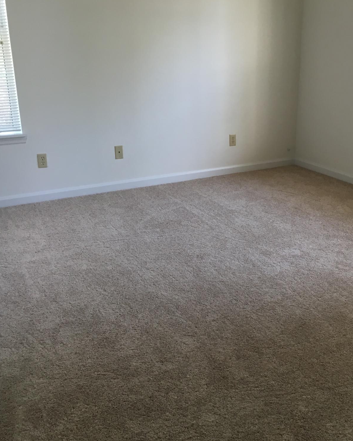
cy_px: 203
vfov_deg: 47.9
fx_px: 496
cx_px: 210
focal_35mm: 38
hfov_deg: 39.0
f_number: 2.2
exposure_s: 1/30
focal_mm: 4.15
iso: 50
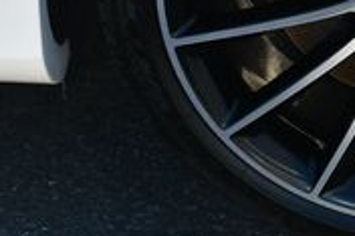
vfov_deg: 8.9
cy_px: -30
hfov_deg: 13.2
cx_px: 387
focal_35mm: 153
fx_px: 1507
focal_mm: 21
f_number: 5.6
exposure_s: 1/250
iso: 220
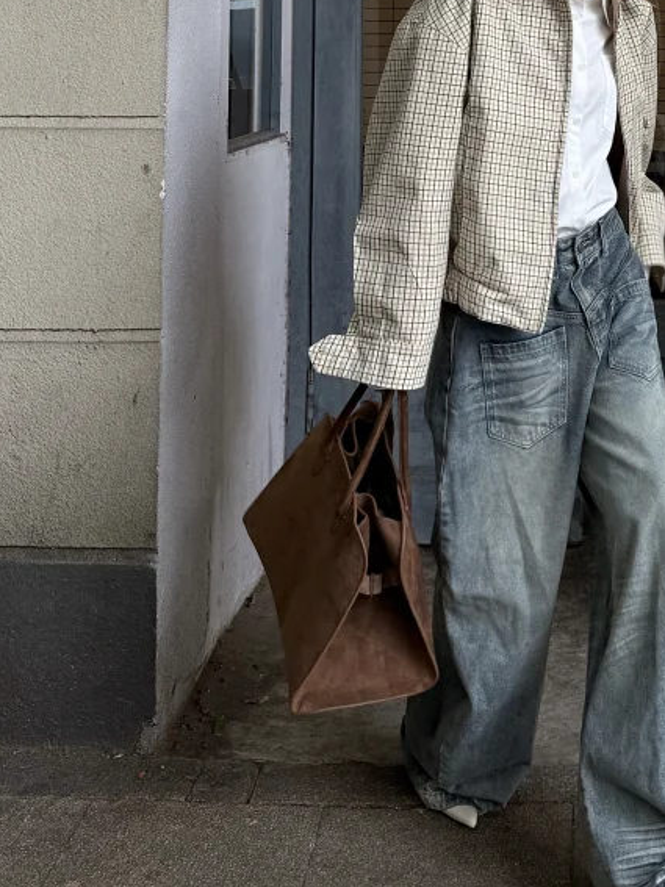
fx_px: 1563
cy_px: 27
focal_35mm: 61
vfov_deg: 29.8
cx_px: 642
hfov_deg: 23.2
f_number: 1.78
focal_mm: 6.76
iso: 64
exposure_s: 1/157
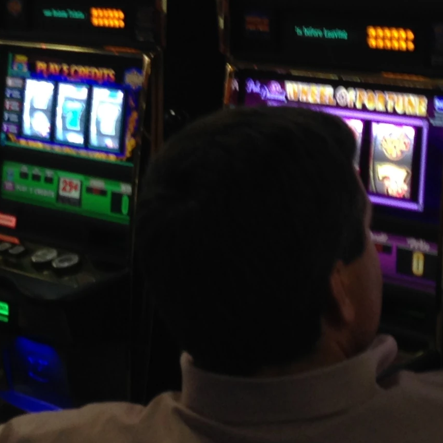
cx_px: 261
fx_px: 1607
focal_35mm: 111
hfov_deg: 15.7
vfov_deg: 15.1
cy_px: -89
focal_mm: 4.12
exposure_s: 1/20
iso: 64
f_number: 2.4
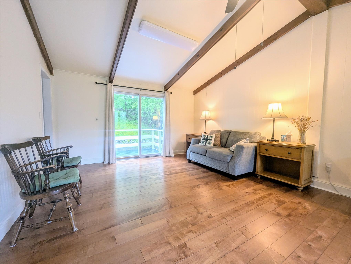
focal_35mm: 13
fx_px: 132
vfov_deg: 90.1
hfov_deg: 106.1
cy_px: 132
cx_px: 176
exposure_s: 1/30
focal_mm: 1.95
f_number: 2.2
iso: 52
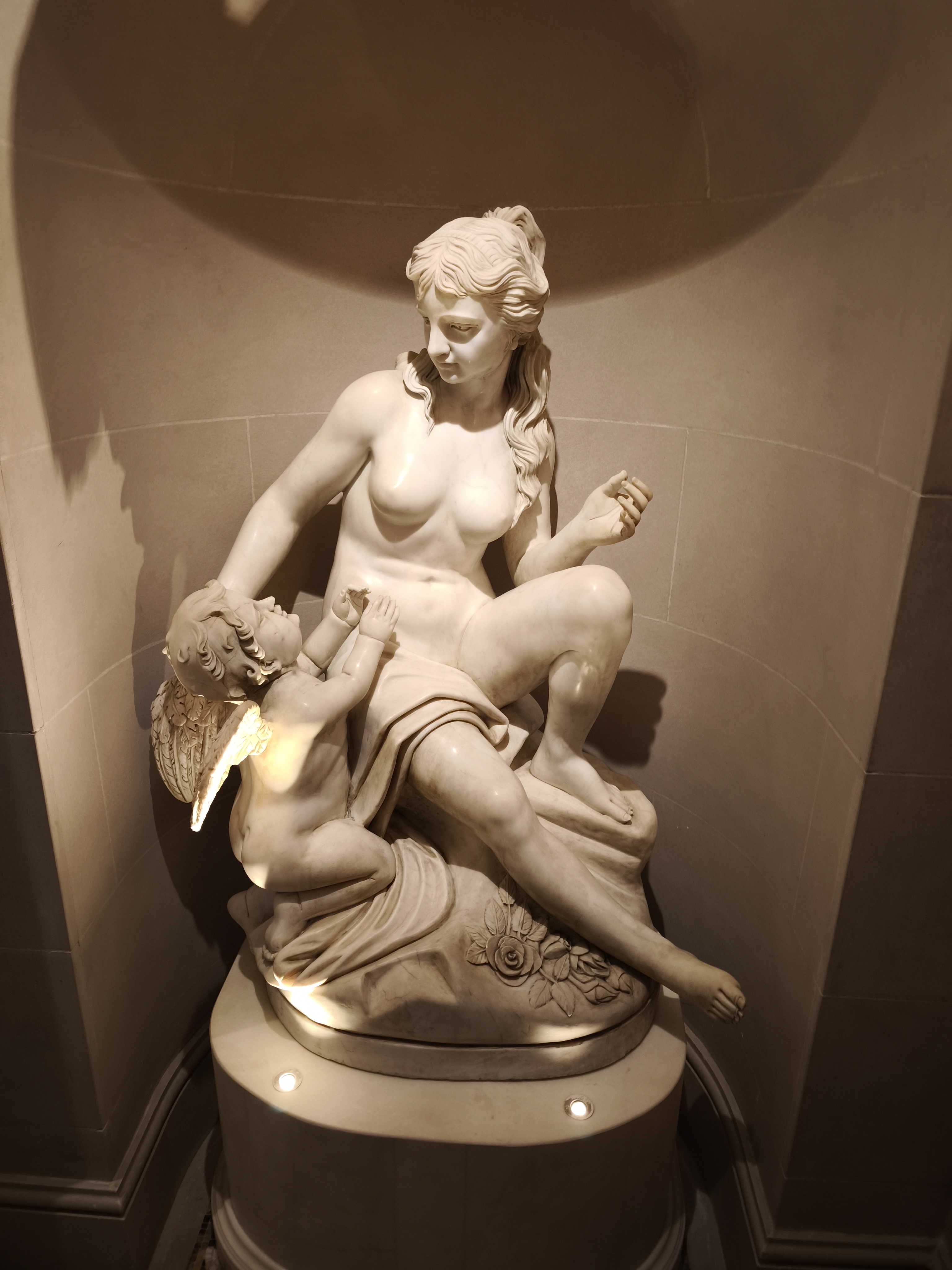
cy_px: 635
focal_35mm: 23
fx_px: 843
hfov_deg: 58.9
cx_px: 476
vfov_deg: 73.9
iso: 640
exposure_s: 1/33.3
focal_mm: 6.57
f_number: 1.6
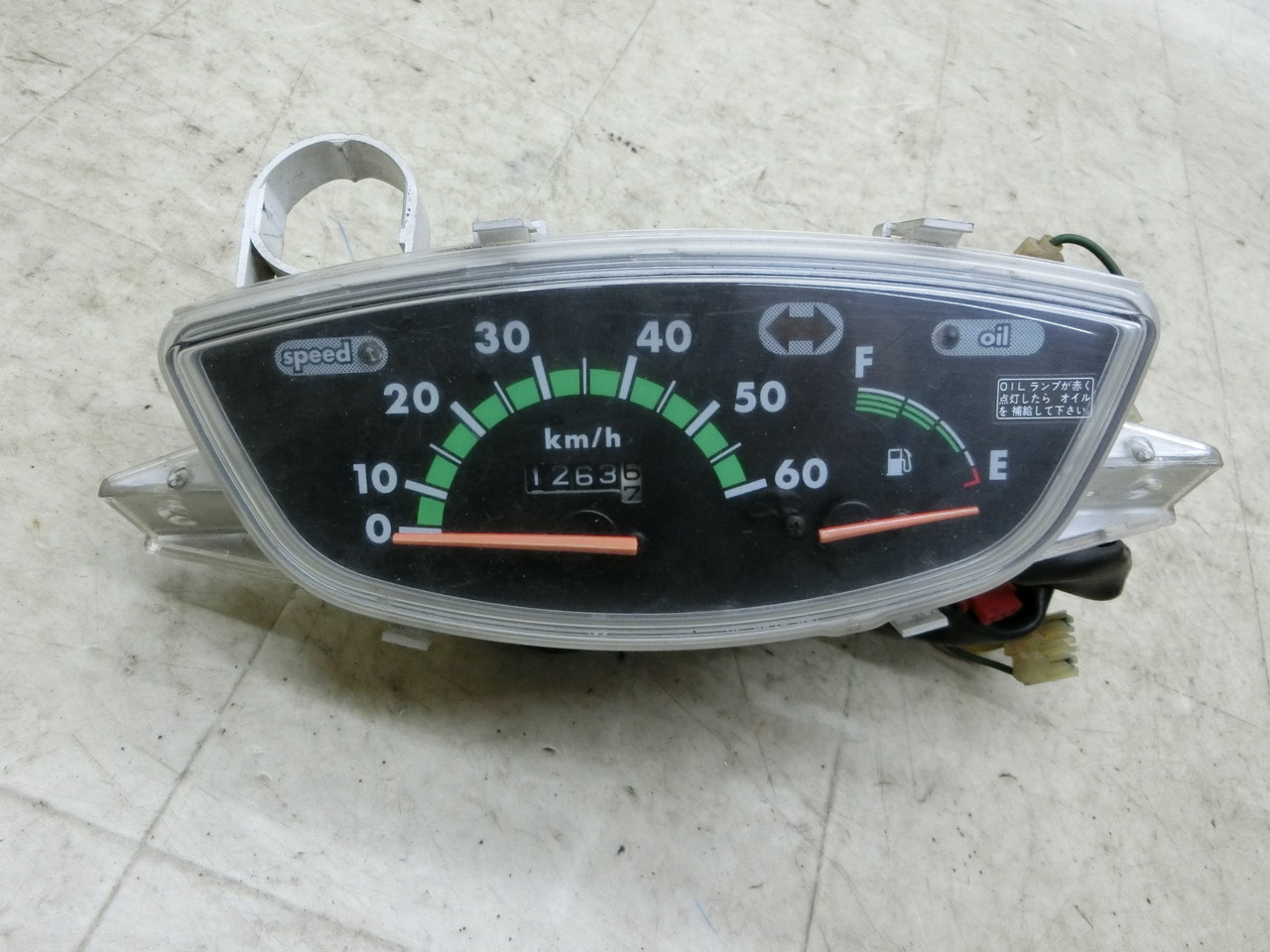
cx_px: 635
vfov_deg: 54.9
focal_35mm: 25
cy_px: 476
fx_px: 917
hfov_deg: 69.4
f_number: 3.5
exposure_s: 1/80
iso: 400
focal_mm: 4.5
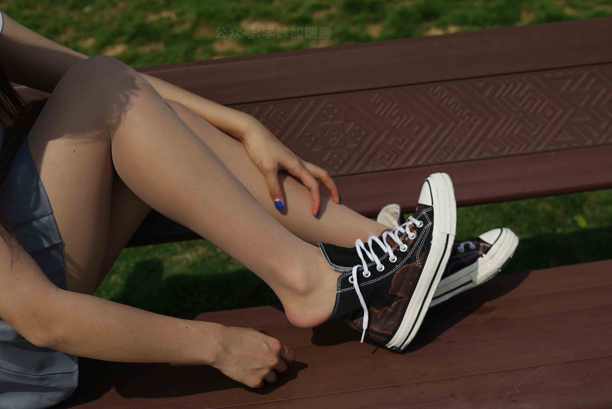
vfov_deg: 27.0
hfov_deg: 39.6
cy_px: 204
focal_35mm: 50
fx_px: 850
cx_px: 306
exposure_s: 1/2500
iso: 50
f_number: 4
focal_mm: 50
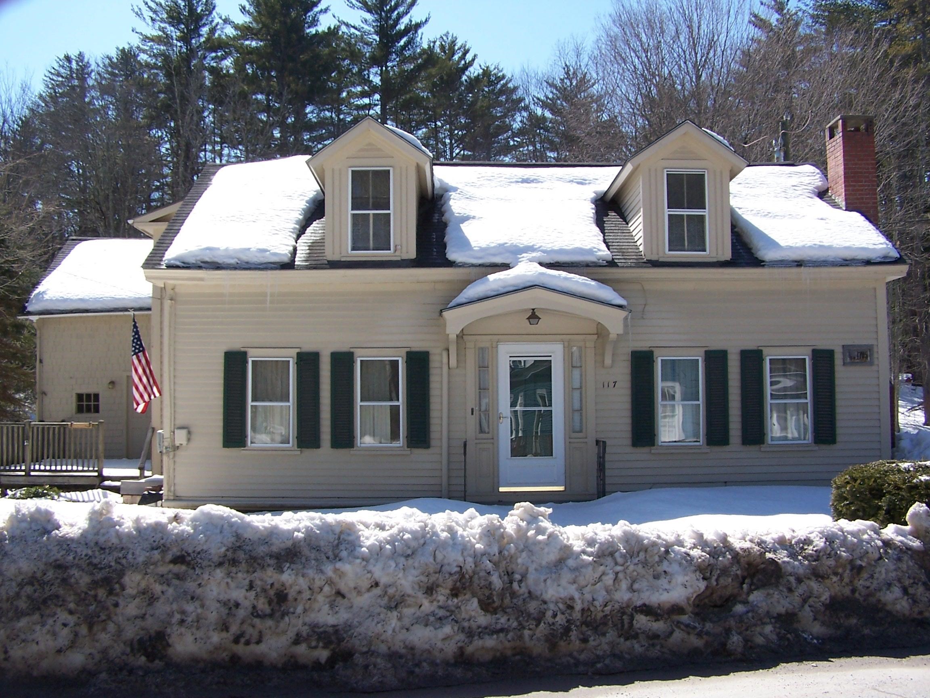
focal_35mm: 38
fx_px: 1021
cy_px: 349
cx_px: 465
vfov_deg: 37.7
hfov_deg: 49.0
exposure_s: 1/500
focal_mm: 6.3
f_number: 4
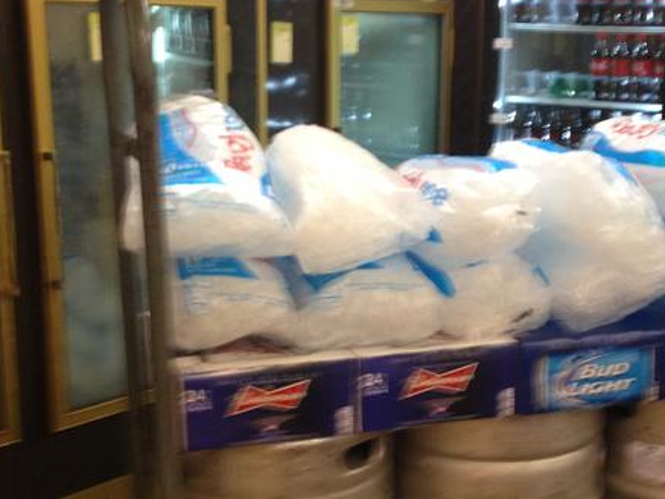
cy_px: 404
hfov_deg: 28.4
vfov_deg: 21.3
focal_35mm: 68
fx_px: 1307
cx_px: 447
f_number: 2.4
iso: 160
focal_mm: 4.13
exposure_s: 1/20
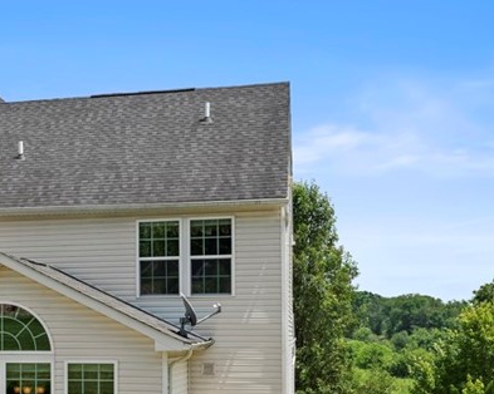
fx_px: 1023
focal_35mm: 70
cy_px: 321
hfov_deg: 25.0
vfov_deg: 21.5
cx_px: -66
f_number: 8
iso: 400
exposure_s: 1/640
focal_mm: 27
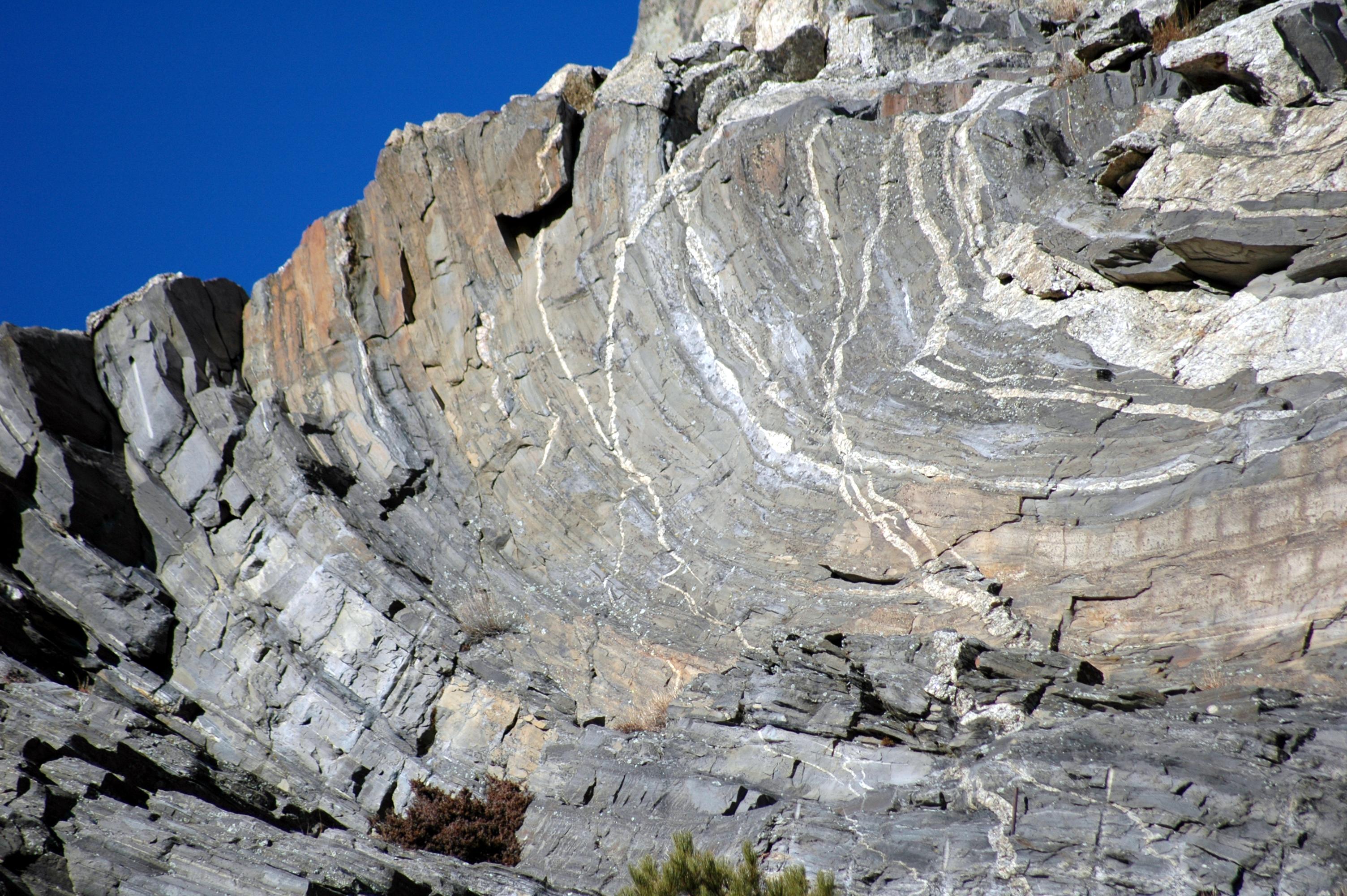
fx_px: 16822
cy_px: 448
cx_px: 674
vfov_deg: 3.0
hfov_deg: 4.6
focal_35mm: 450
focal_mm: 300
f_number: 5.6
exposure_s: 1/1000
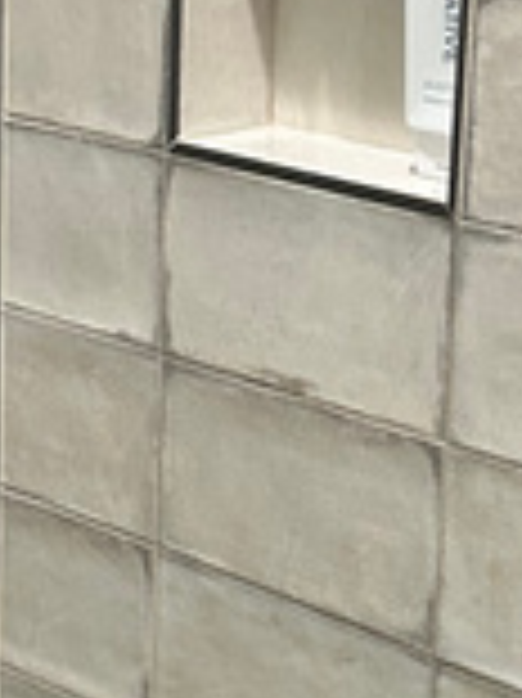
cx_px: 302
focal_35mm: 129
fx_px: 2597
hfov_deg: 11.5
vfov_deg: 15.3
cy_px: 405
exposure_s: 1/60
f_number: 1.5
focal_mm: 5.7
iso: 250
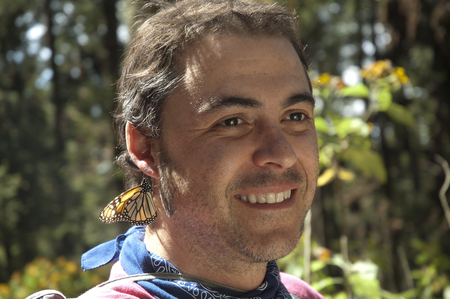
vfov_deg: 14.7
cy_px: 150
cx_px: 225
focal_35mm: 93
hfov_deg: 21.9
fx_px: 1161
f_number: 5
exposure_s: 1/100
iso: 500
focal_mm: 62
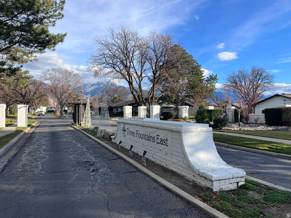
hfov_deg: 67.3
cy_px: 109
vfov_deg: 53.1
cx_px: 146
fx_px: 219
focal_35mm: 26
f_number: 1.6
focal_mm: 5.1
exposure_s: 1/2179
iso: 50
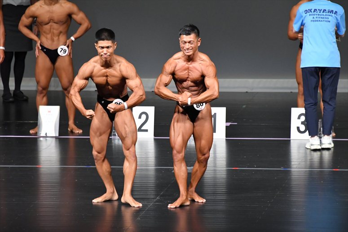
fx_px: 3333
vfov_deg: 4.0
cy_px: 116
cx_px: 174
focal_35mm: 345
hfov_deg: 6.0
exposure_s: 1/400
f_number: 5.6
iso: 5000
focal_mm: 230
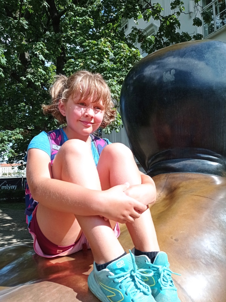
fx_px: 244
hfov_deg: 49.7
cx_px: 113
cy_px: 151
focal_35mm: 28
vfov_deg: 63.5
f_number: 1.79
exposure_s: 1/2457
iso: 105
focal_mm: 4.74
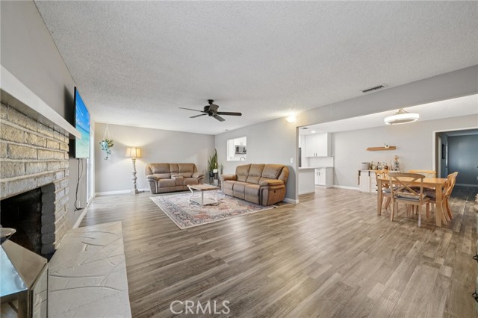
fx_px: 159
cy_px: 159
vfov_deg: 89.9
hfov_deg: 112.6
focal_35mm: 12
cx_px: 239
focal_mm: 12
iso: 400
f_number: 8
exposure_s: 1/2.5
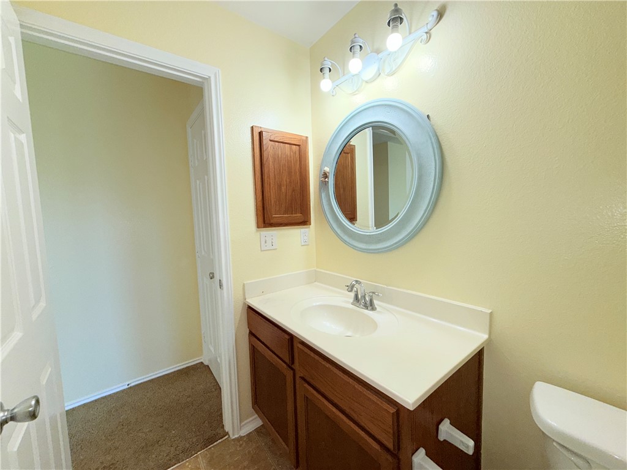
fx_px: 254
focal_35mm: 14
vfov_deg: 85.7
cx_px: 314
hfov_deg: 102.1
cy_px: 235
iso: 40
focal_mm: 2.22
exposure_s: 1/122
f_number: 2.2
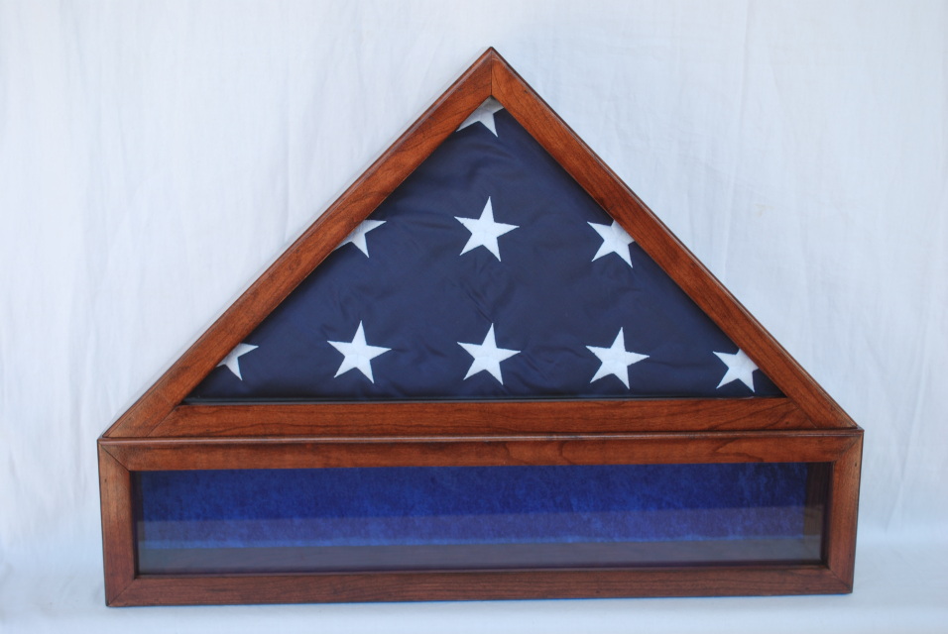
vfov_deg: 28.2
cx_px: 474
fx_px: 1266
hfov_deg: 41.1
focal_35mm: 48
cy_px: 317
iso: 125
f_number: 5.6
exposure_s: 1/125
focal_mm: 32
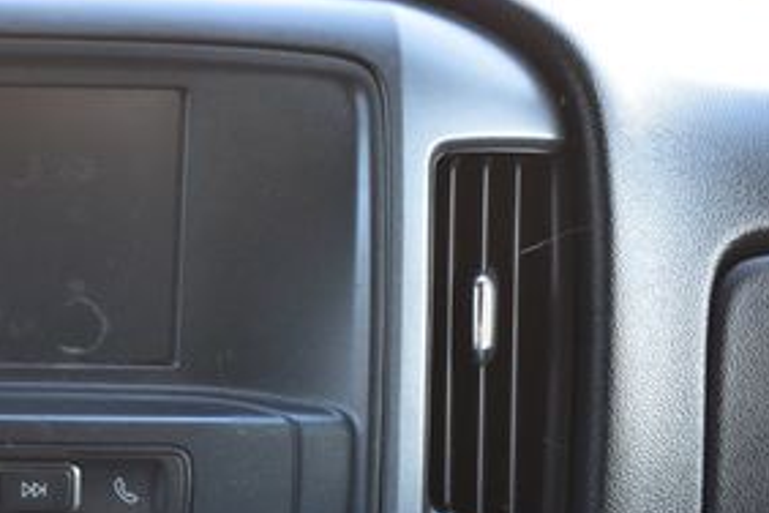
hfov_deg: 19.3
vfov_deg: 13.3
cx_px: -46
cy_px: 472
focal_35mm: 102
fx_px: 2179
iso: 400
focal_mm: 30
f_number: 6.3
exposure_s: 1/20
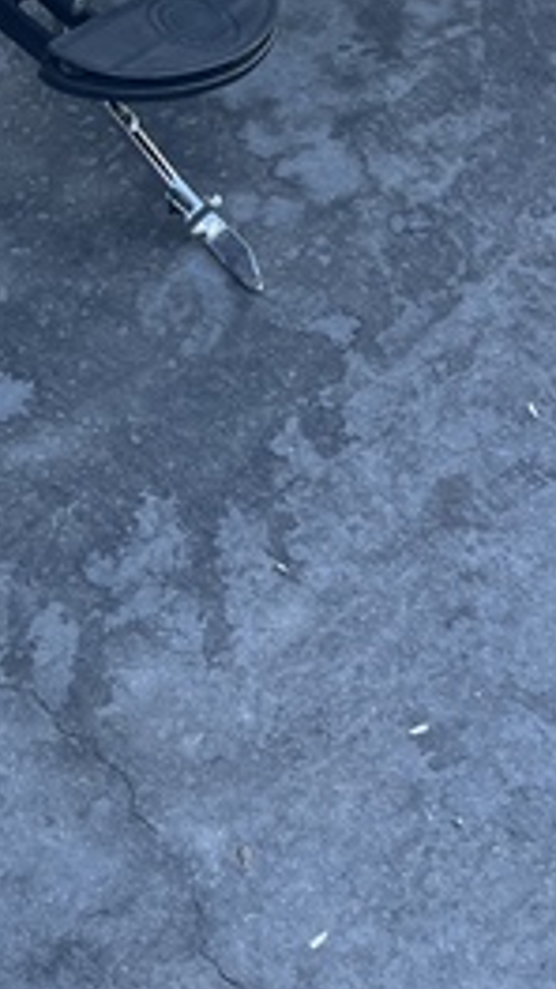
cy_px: -333
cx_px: 101
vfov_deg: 23.4
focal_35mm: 79
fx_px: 2070
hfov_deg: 15.2
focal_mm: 5.1
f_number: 1.6
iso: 50
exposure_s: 1/584
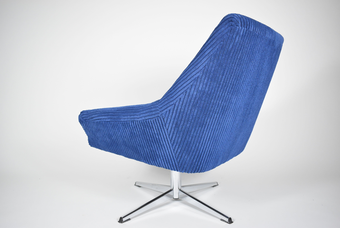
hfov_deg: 61.9
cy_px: 114
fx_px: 284
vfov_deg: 43.7
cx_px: 170
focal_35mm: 30
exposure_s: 1/125
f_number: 4
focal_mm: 20
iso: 1250
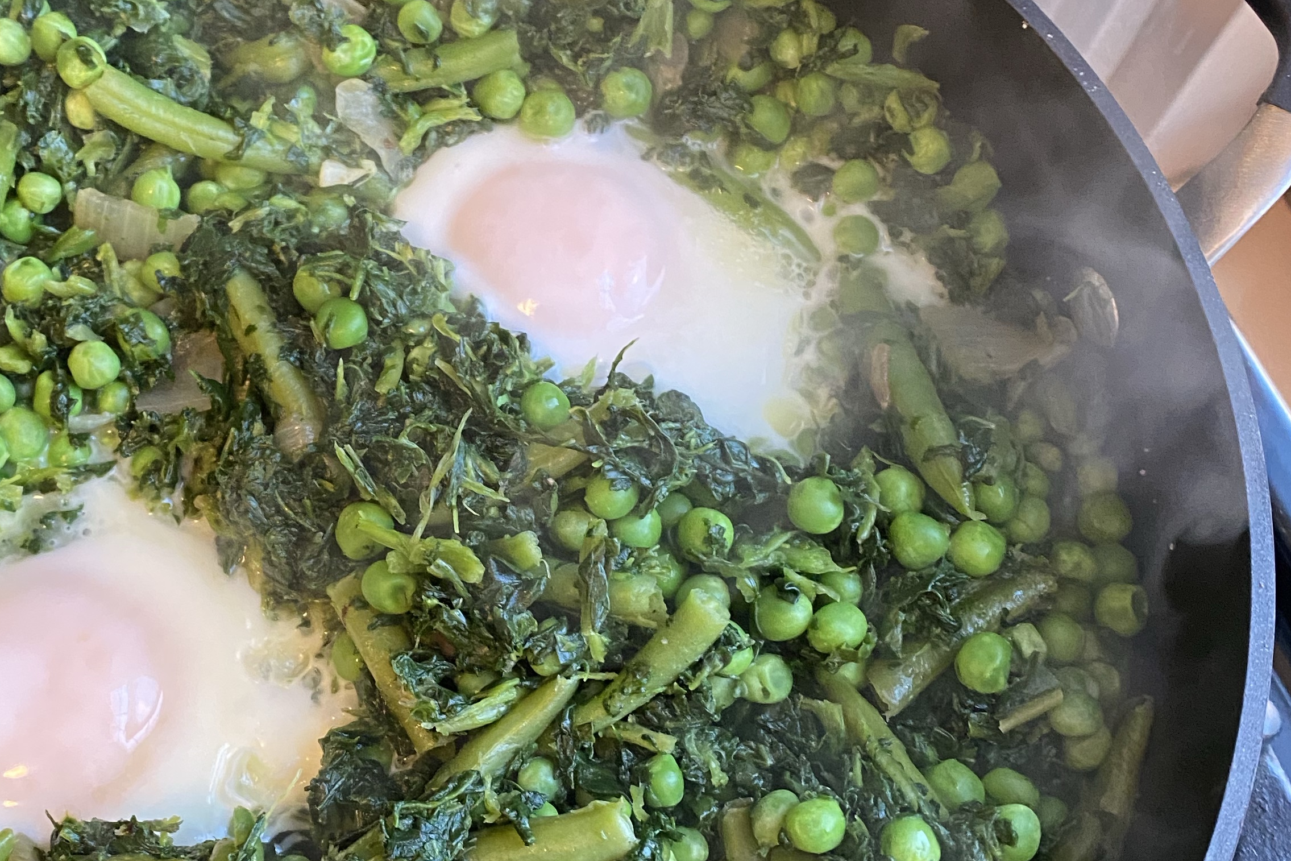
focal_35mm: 48
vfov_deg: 28.0
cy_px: 499
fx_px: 1721
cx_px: 460
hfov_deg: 40.7
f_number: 1.8
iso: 320
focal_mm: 4.25
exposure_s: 1/40
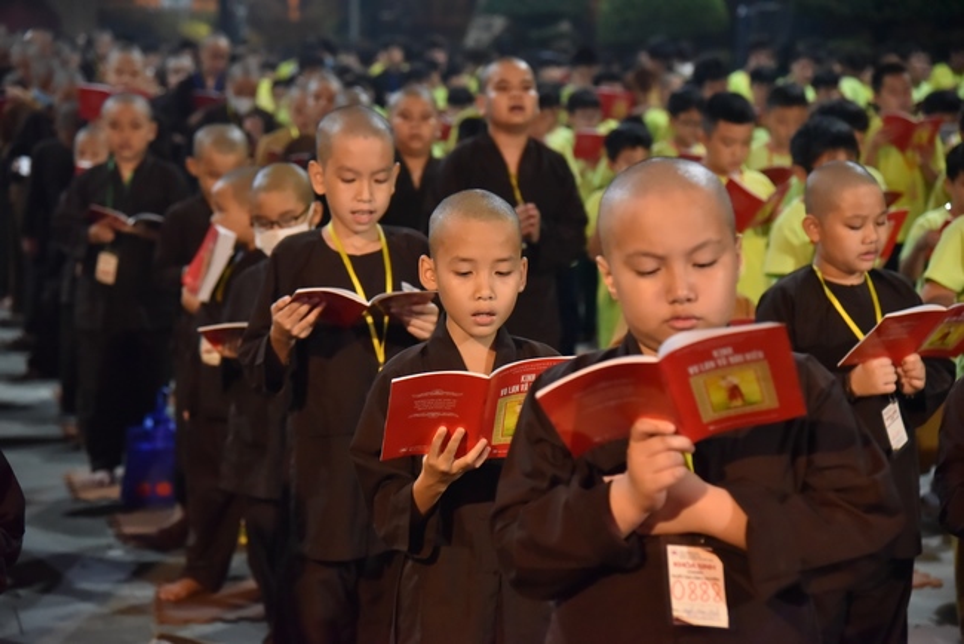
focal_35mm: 85
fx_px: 2277
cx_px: 482
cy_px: 322
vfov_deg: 16.1
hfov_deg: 23.9
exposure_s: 1/125
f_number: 4.5
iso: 5000
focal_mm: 85
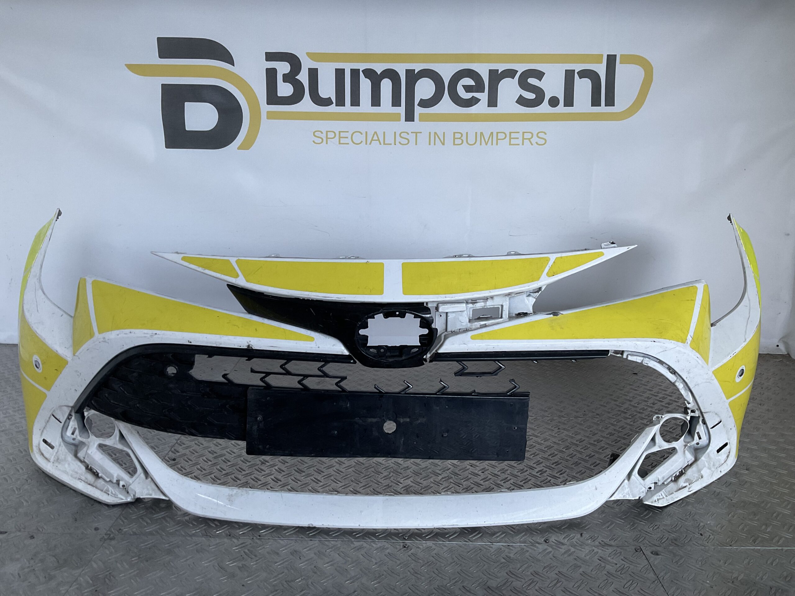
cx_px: 398
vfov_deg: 48.2
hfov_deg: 61.7
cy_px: 298
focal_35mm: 29
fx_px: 666
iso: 50
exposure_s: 1/100
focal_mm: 3
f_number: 1.8
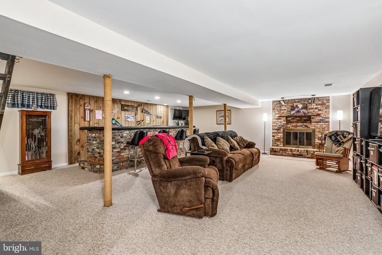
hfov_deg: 100.4
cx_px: 191
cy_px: 128
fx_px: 159
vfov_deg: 77.3
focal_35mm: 15
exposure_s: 1/4
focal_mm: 10
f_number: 5.6
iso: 400
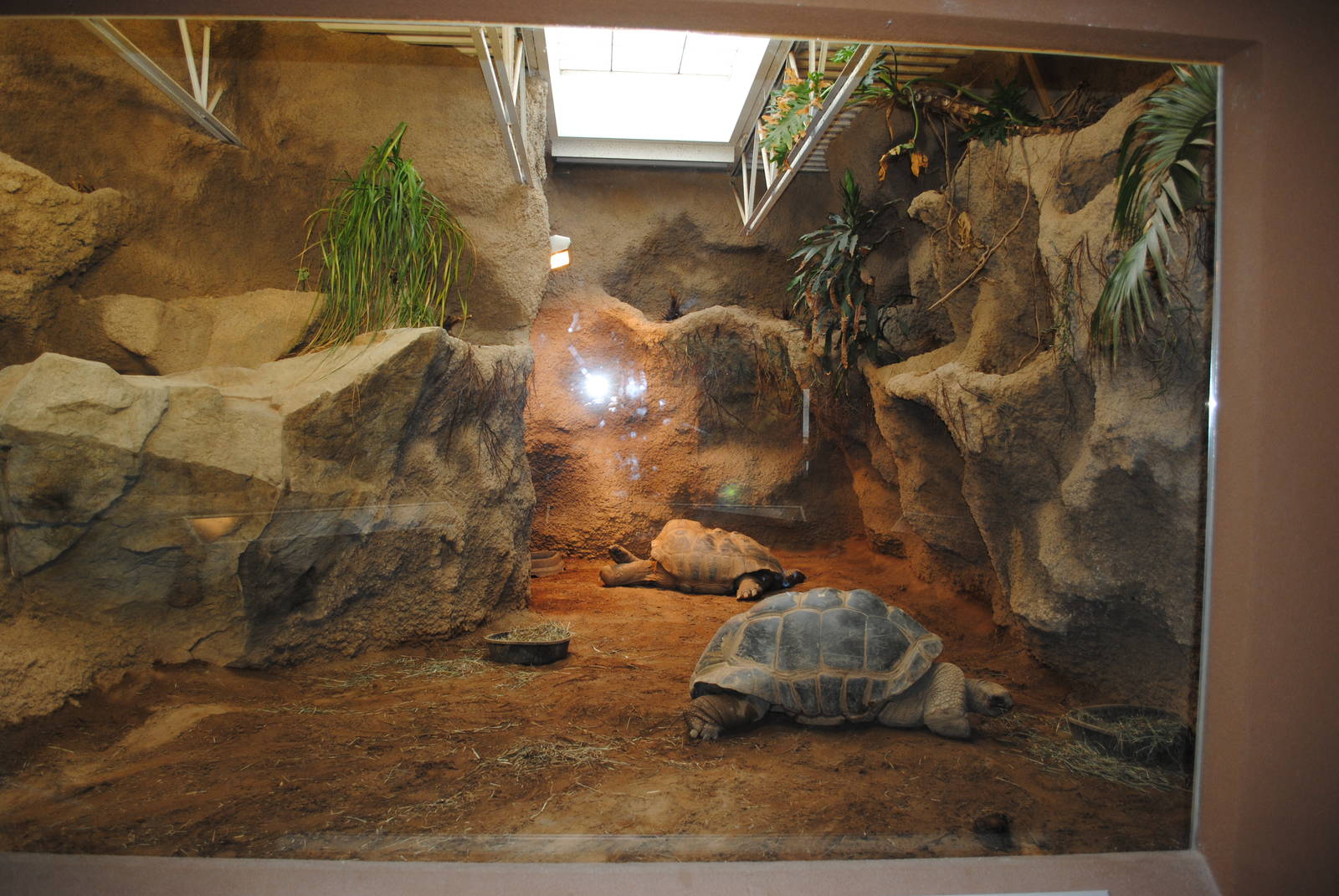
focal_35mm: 27
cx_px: 670
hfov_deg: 67.3
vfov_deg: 48.0
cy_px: 448
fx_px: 1005
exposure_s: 1/60
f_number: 3.5
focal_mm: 18
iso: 200
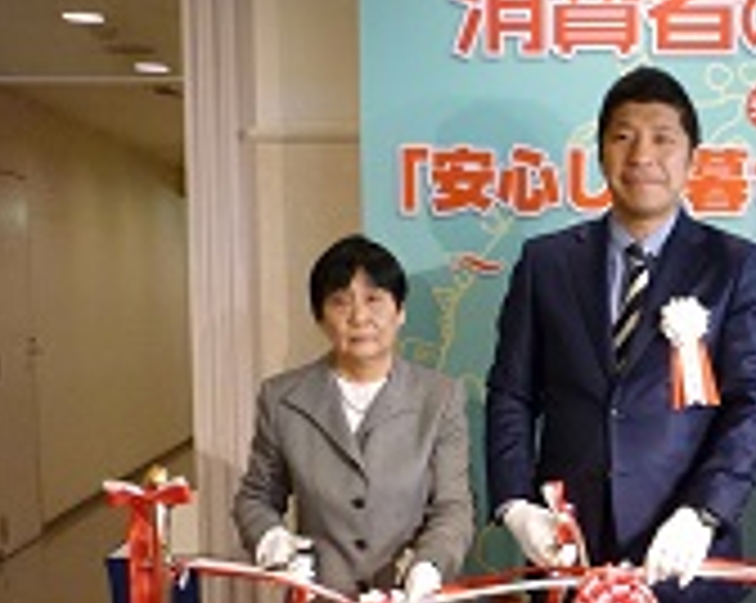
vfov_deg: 21.5
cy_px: 497
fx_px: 1564
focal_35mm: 70
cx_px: 803
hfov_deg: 25.4
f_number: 2.8
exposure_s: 1/30
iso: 320
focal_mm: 5.5
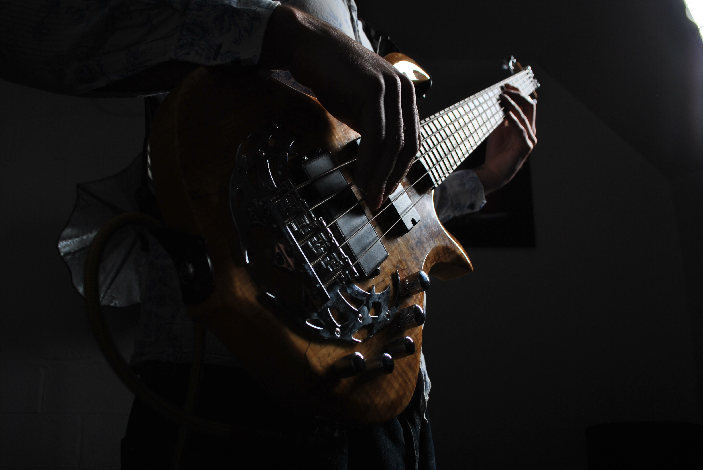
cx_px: 352
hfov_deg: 67.3
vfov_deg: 48.0
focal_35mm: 27
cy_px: 235
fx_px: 528
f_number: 5.6
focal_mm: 18
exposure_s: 1/100
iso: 100
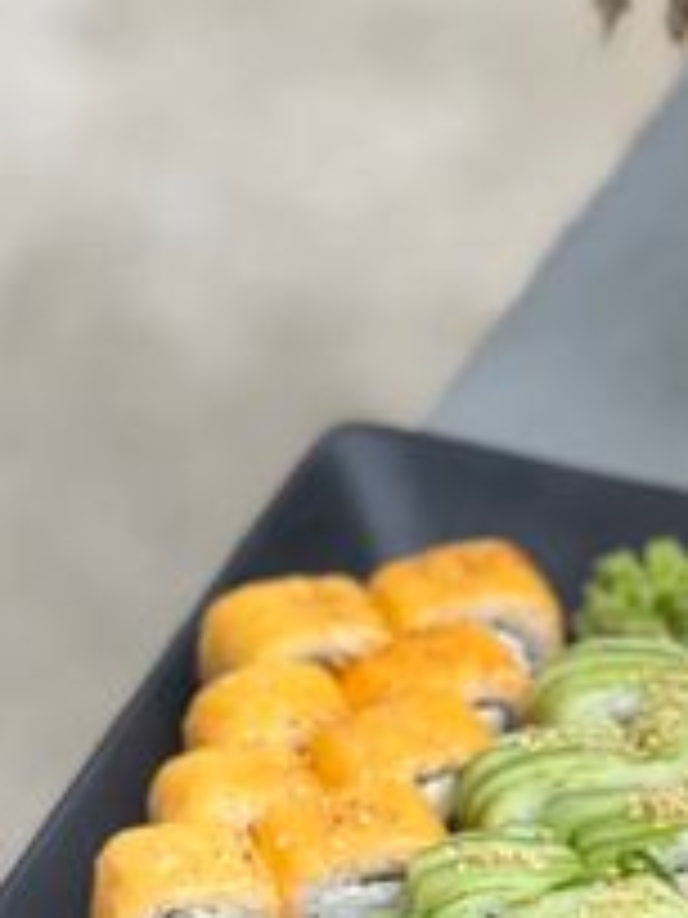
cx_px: 535
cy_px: 702
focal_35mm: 161
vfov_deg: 12.2
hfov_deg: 9.2
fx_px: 4267
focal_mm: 9
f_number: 2.8
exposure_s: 1/121
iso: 50
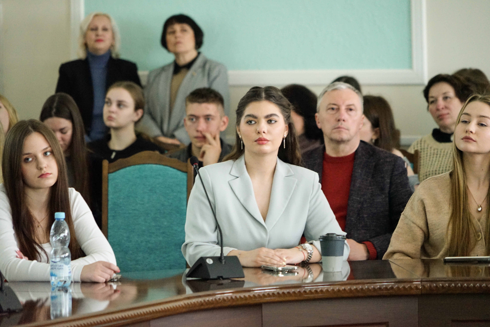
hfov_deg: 8.6
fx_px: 3266
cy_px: 164
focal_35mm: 240
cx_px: 245
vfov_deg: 5.7
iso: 6400
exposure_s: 1/20
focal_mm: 240
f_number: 6.3
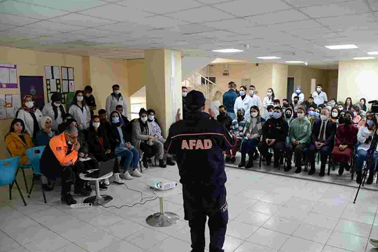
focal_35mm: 28
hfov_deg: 65.4
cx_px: 202
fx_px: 294
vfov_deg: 46.3
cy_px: 134
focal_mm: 24
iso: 800
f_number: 4
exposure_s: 1/50
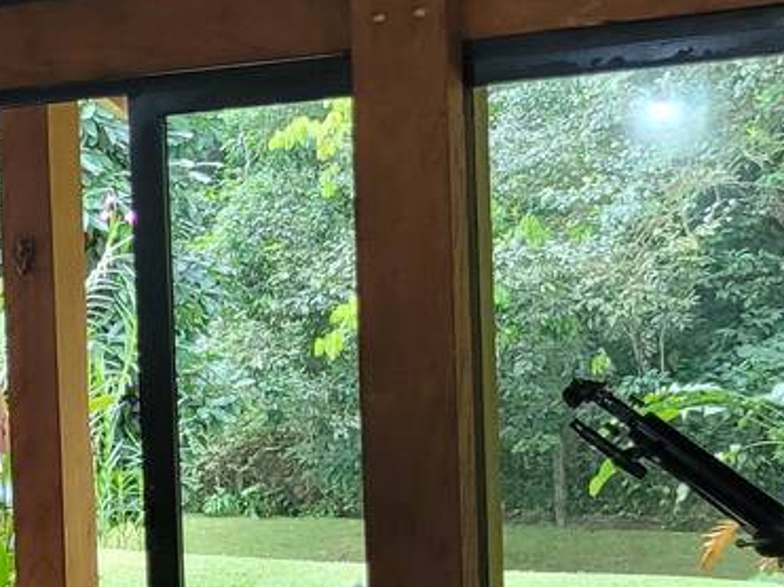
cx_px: -471
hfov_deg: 17.1
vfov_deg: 14.6
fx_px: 2287
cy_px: 376
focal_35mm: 101
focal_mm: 5.4
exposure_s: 1/120
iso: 320
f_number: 1.8
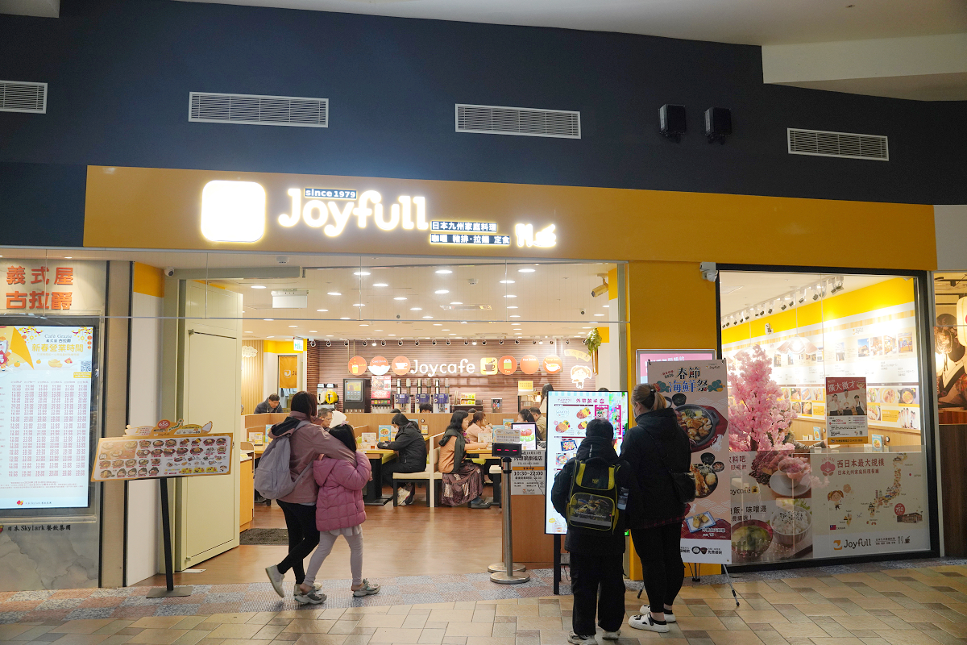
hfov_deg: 65.5
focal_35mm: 28
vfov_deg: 46.4
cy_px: 322
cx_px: 484
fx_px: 752
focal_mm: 28
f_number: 4
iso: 1000
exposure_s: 1/160
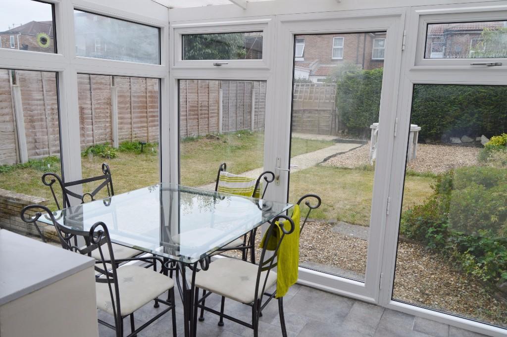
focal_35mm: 27
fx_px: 380
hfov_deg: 67.4
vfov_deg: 47.9
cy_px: 168
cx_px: 254
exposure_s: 1/200
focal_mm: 18
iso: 100
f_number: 7.1
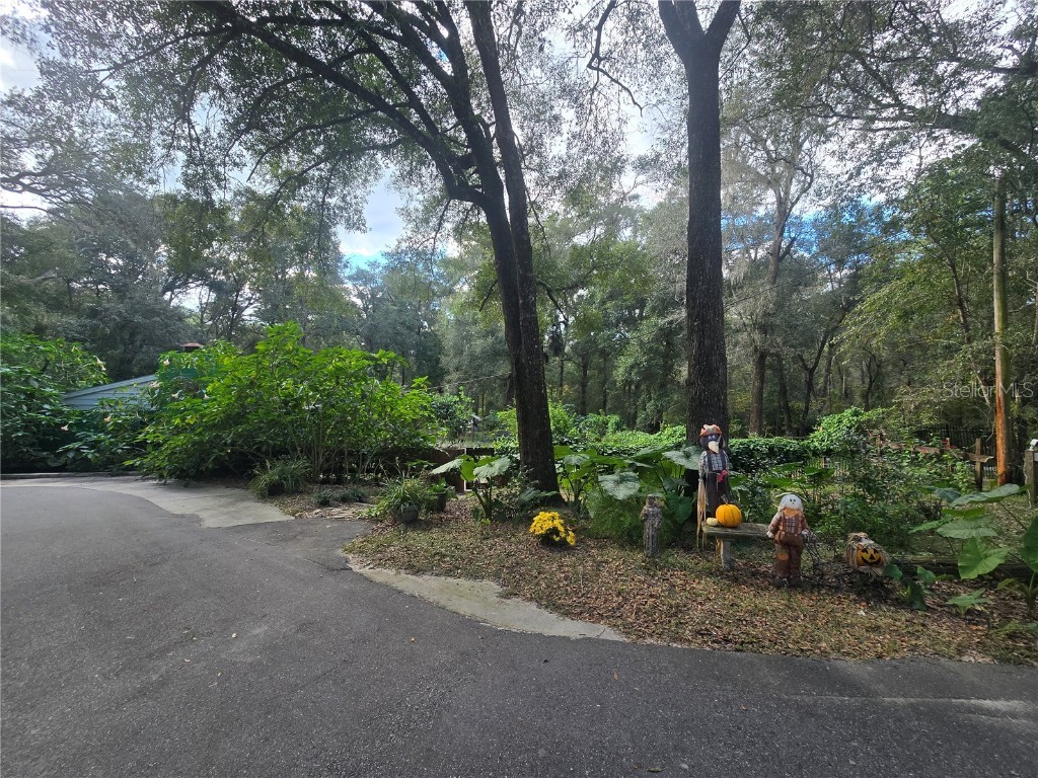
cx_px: 519
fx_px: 390
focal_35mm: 13
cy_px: 389
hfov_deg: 106.2
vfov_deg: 89.9
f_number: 2.2
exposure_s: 1/237
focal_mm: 2.2
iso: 50
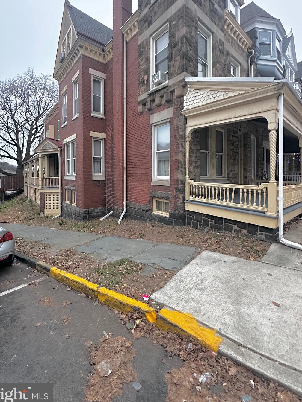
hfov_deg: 78.1
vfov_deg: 94.1
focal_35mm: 16
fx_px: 186
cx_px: 151
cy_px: 178
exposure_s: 1/60
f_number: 2.2
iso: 640
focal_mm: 2.22
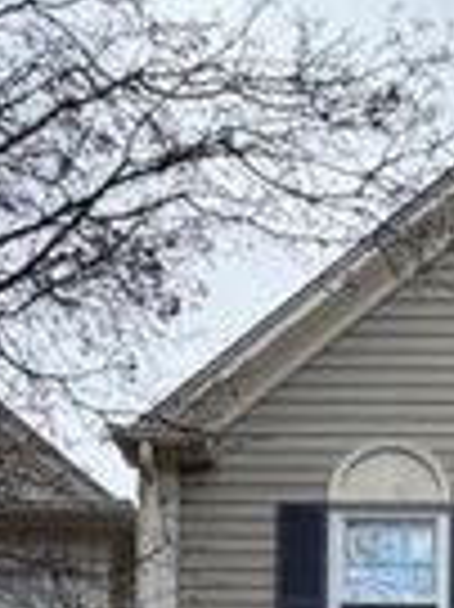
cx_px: 584
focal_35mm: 69
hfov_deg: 19.6
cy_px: 1160
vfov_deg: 19.3
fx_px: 1209
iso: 50
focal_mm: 2.22
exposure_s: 1/502
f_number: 2.2
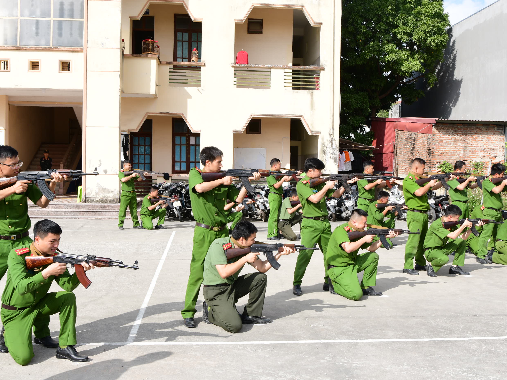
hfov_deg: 47.8
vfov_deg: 36.8
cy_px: 190
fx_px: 571
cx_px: 265
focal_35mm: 39
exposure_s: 1/200
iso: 200
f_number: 11
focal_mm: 24
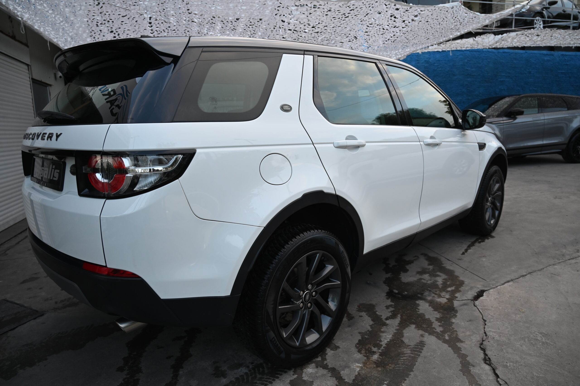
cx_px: 290
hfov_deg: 73.7
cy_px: 193
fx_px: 387
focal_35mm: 24
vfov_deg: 53.1
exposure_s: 1/125
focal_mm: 24
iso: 450
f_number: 4
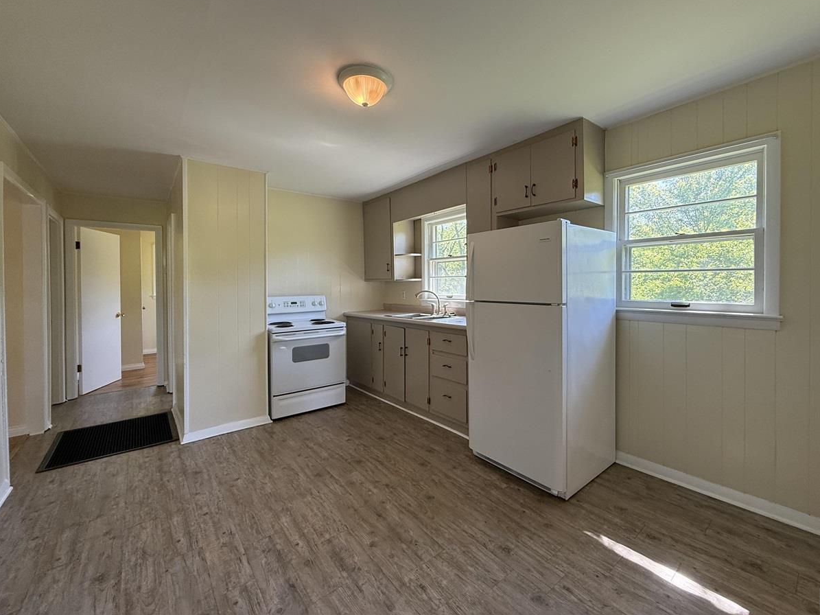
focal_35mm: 15
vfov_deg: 81.6
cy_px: 286
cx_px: 436
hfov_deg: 98.1
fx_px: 355
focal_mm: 2.22
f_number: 2.2
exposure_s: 1/120
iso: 160
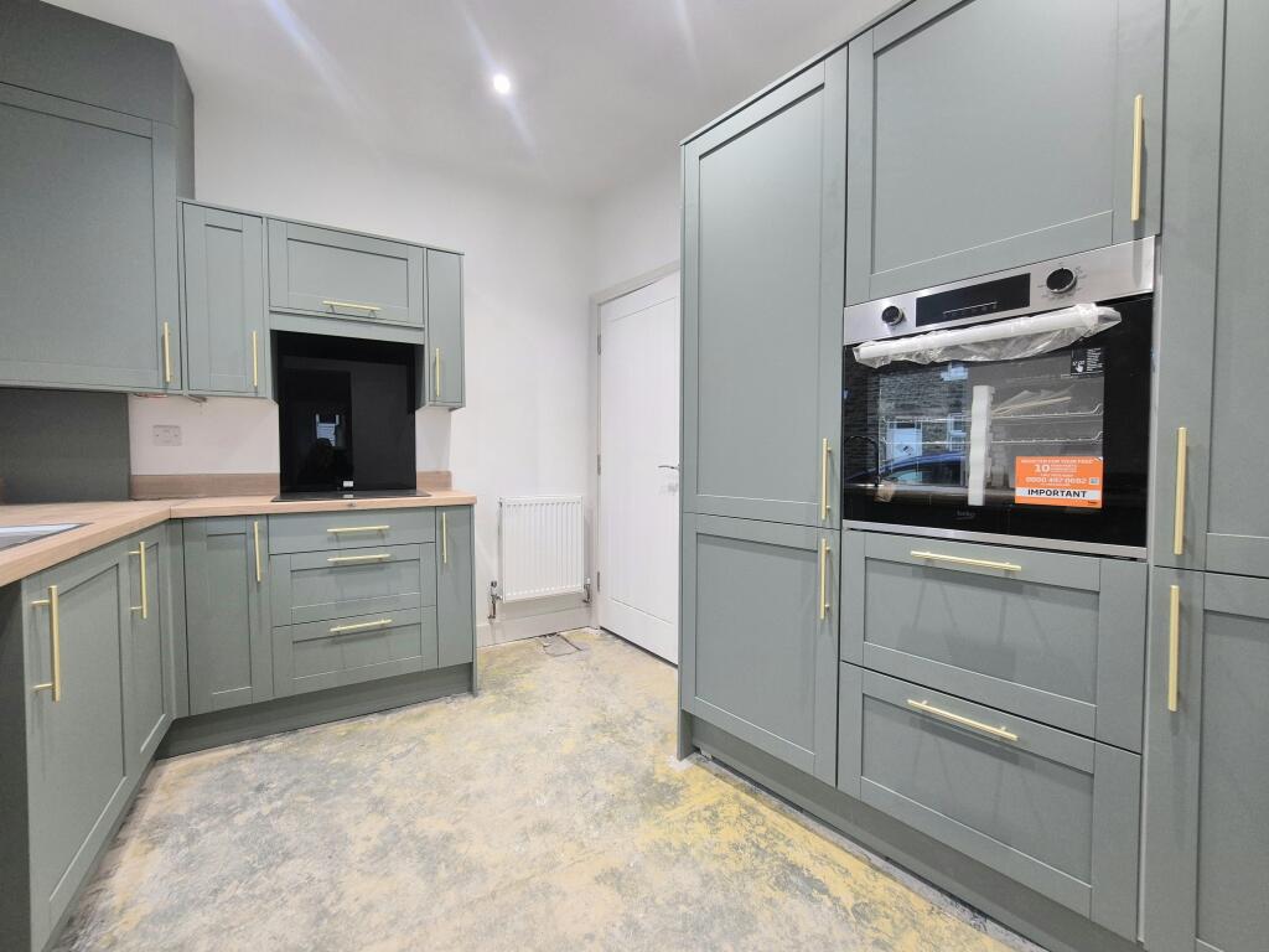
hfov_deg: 106.2
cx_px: 634
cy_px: 476
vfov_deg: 89.9
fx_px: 477
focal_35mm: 13
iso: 250
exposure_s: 1/50
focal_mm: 2.2
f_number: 2.2
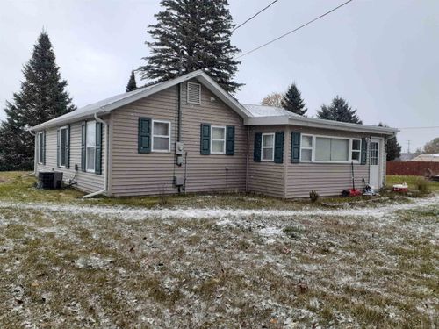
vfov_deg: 51.4
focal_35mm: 27
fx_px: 342
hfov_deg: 65.3
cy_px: 164
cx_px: 220
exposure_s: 1/376
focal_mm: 3.6
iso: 40
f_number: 1.9
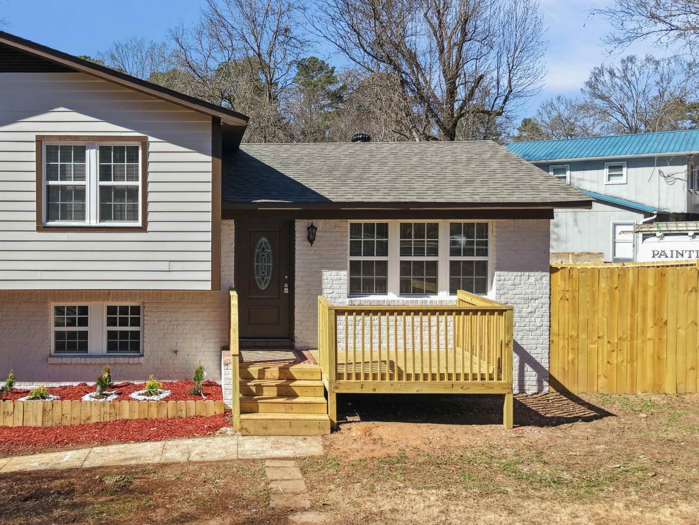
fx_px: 727
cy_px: 241
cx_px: 199
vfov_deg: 39.6
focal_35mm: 36
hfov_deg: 49.8
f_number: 1.8
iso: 130
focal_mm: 8.7
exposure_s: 1/2500
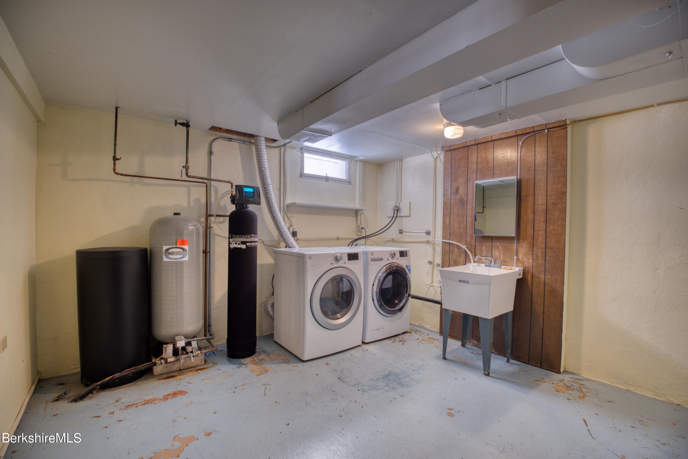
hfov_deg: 100.4
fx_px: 287
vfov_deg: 77.3
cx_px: 344
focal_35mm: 15
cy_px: 230
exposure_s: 1/1.6
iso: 800
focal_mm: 10
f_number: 4
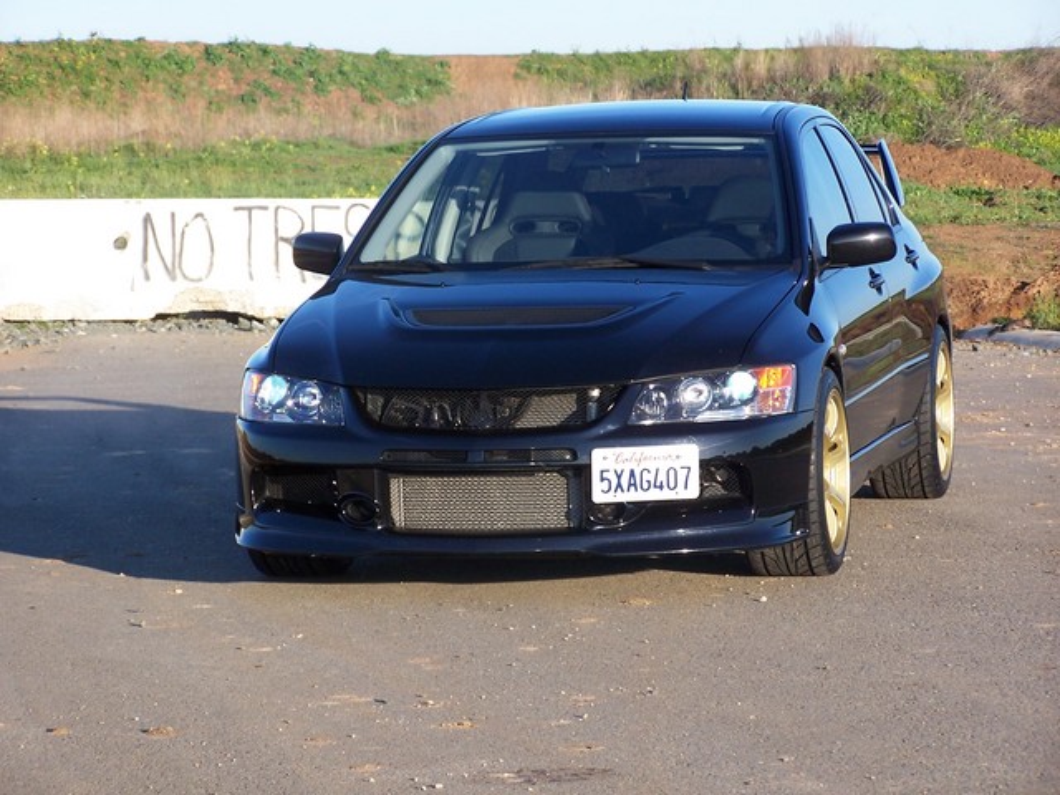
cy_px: 398
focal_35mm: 139
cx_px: 530
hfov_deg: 14.2
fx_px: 4256
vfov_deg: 10.7
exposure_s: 1/350
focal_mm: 23.1
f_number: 3.2
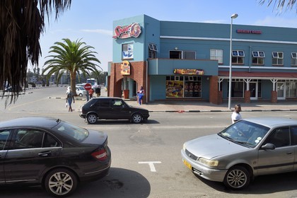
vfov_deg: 53.1
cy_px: 99
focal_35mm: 24
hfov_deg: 73.7
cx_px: 148
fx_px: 198
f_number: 11
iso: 160
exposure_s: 1/200
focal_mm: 24
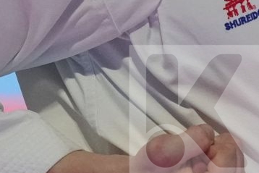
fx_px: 6765
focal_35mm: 940
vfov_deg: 1.5
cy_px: -146
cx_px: 197
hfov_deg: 2.2
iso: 3200
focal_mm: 125
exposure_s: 1/500
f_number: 2.8
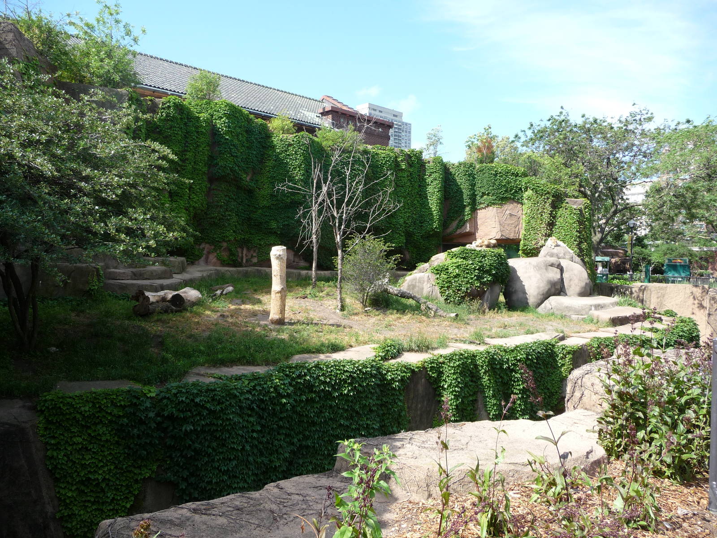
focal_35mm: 28
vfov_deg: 49.7
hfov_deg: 63.4
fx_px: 580
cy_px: 269
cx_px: 358
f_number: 3.3
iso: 100
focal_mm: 4.7
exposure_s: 1/400
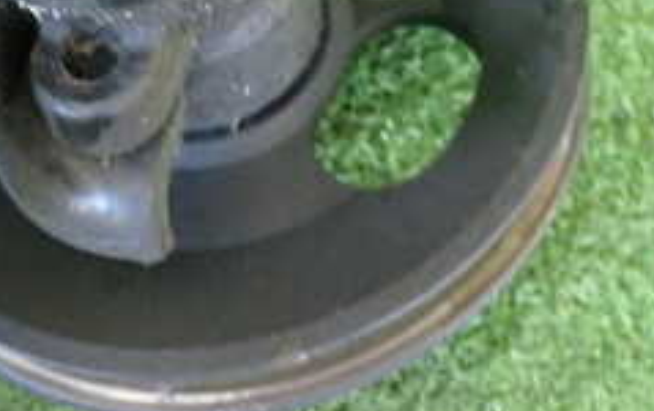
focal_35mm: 85
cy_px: -33
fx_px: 1517
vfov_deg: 15.1
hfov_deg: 24.2
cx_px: 194
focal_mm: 5.79
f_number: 2.4
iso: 500
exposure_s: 1/30
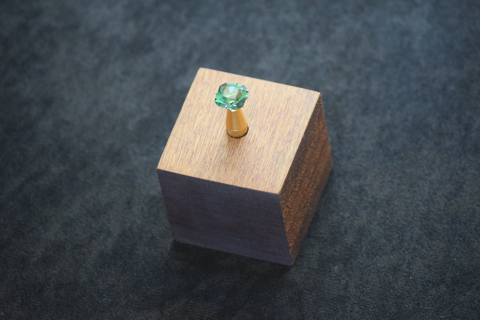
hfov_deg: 8.9
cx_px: 240
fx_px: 3100
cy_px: 160
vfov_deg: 5.9
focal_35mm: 232
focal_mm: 155
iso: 6400
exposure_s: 1/50
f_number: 5
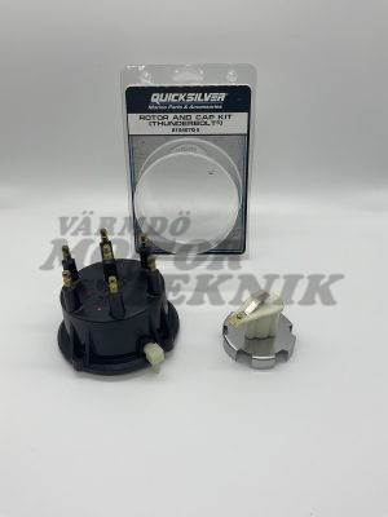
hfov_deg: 48.2
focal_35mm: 29
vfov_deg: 61.7
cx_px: 194
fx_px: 433
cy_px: 258
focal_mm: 3
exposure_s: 1/912
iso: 16
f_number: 1.8
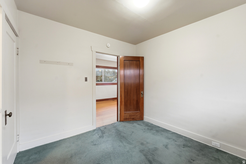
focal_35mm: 15
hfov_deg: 100.0
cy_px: 82
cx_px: 123
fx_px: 103
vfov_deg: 77.0
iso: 500
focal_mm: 15.1
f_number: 6.3
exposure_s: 1/640
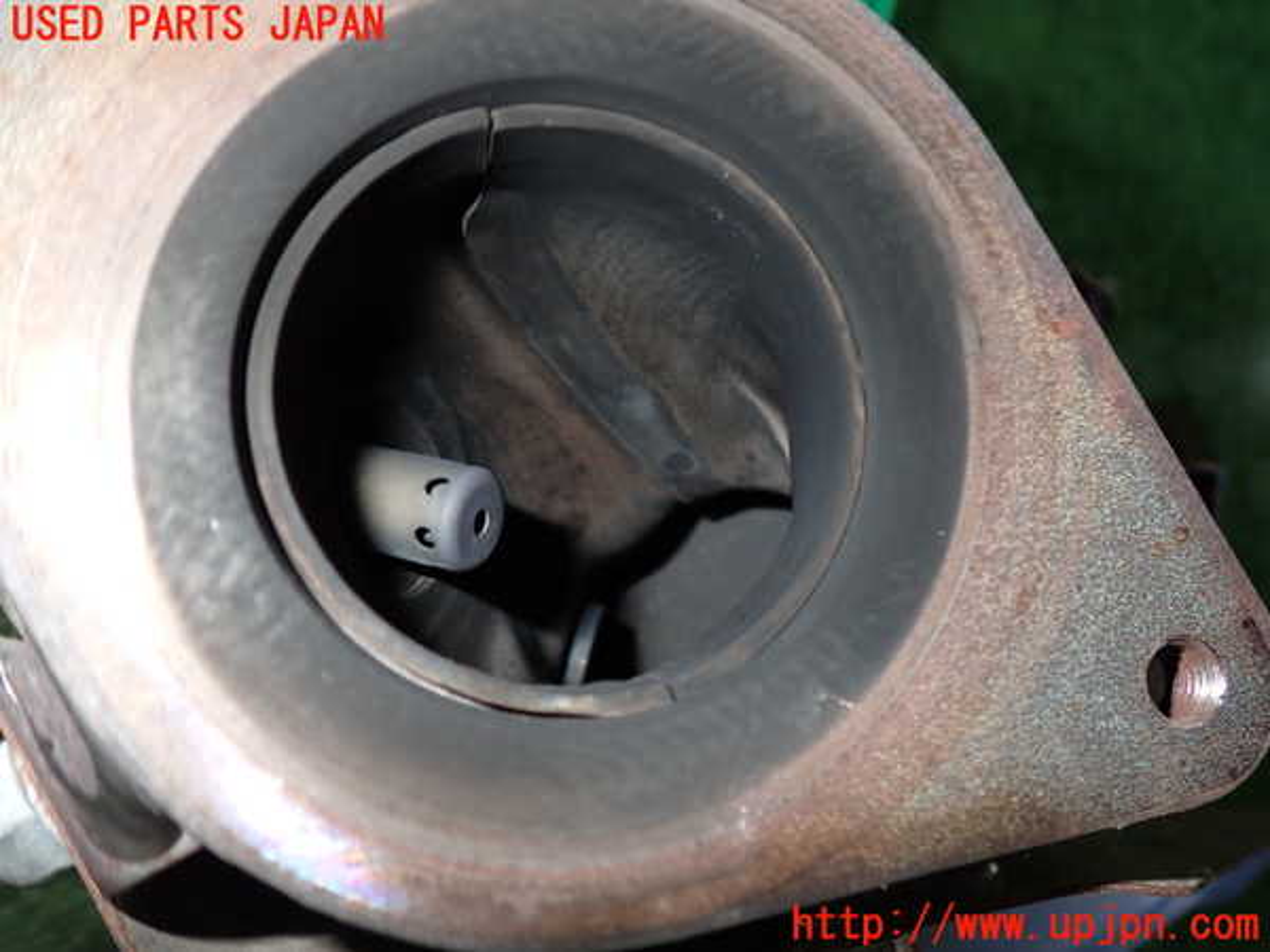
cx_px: 635
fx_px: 1101
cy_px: 476
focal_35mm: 30
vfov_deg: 46.8
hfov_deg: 60.0
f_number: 6.3
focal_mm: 5.4
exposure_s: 1/30
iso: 200
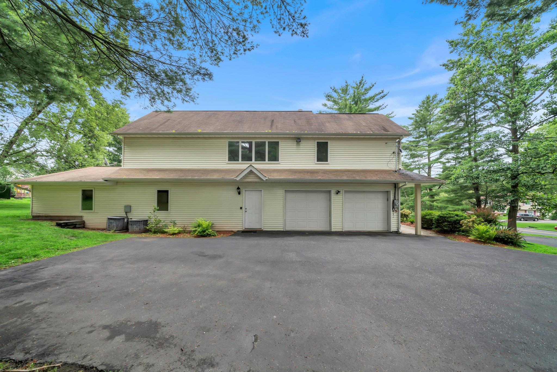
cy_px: 186
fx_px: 186
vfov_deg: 90.0
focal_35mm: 12
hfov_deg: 112.6
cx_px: 278
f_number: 5
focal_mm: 12
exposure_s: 1/100
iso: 100
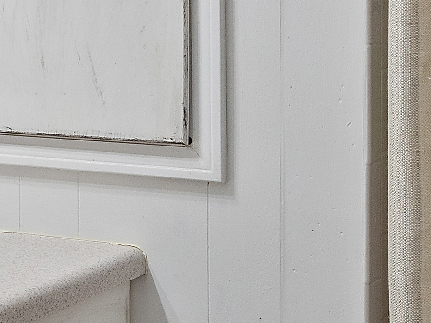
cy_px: 33
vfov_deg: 16.4
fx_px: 1108
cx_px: -62
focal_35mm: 89
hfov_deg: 20.8
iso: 400
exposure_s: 1/8
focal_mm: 8
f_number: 5.6
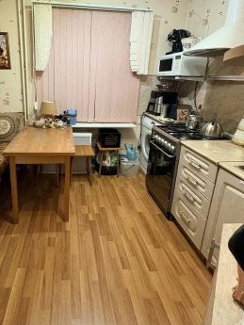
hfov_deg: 66.9
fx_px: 178
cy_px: 119
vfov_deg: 82.8
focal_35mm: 19
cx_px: 81
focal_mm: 2.22
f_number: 2.2
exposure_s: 1/50
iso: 500
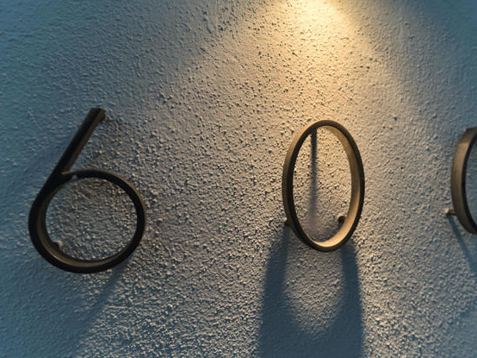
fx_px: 275
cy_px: 179
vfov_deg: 65.9
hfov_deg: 81.7
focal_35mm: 20
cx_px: 251
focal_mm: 18
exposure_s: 1/160
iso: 160
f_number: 2.8
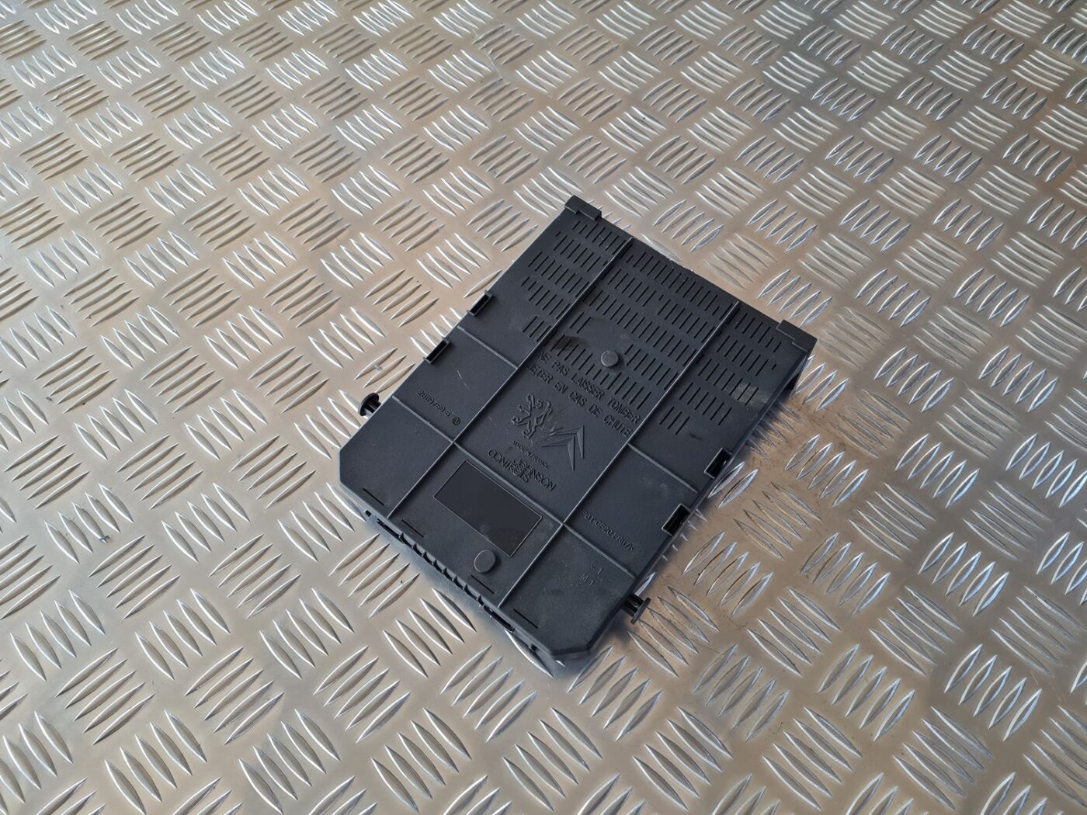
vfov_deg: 53.1
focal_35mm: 26
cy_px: 408
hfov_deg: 67.3
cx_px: 544
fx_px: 816
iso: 100
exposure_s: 1/100
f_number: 1.8
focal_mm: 5.4
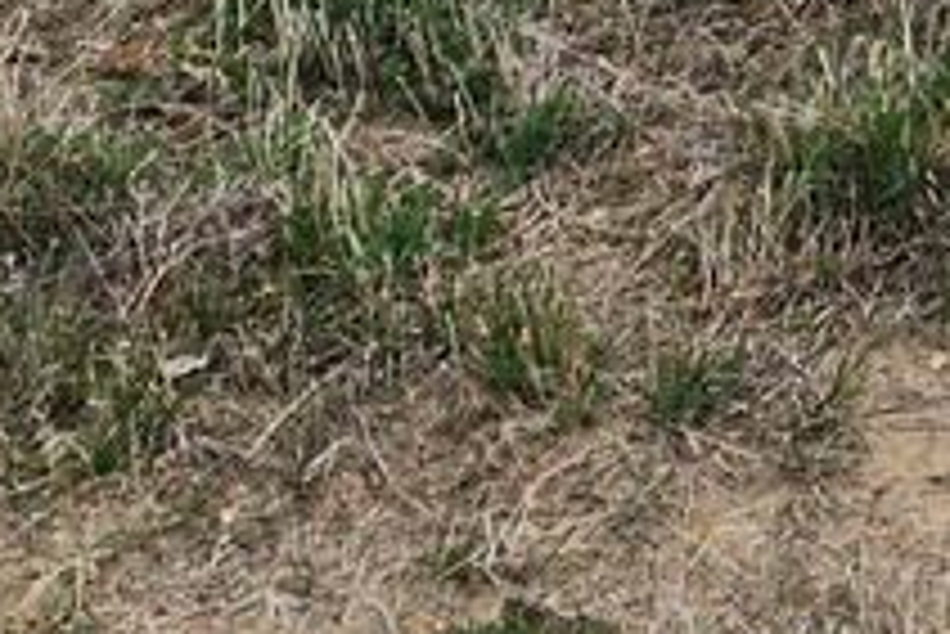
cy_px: -1039
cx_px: 959
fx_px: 3063
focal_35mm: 116
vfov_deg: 9.9
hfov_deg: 17.2
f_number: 1.8
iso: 12
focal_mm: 6.4
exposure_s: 1/876
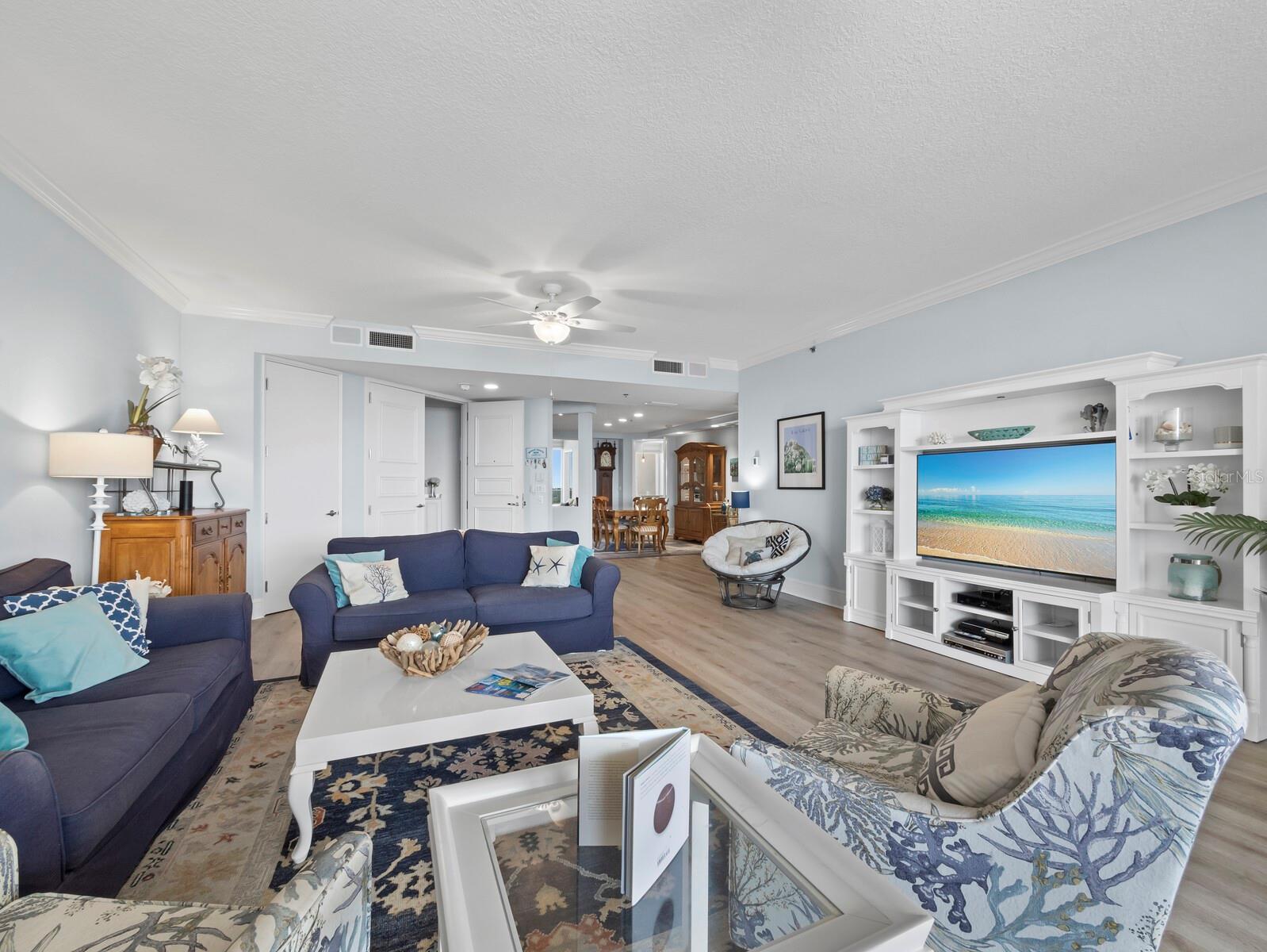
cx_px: 634
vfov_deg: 85.7
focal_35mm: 14
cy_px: 476
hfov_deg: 102.0
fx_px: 513
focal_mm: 7
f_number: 11
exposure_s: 1/3
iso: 400
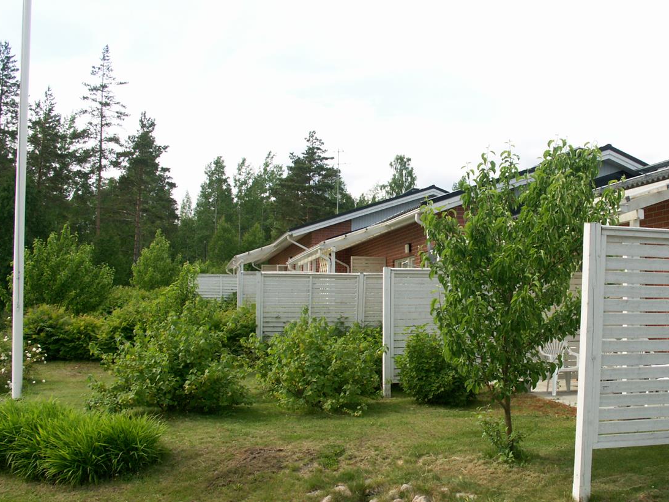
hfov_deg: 45.0
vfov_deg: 35.1
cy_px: 289
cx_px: 452
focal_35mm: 41
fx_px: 792
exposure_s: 1/250
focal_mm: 7.2
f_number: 5.6
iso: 64
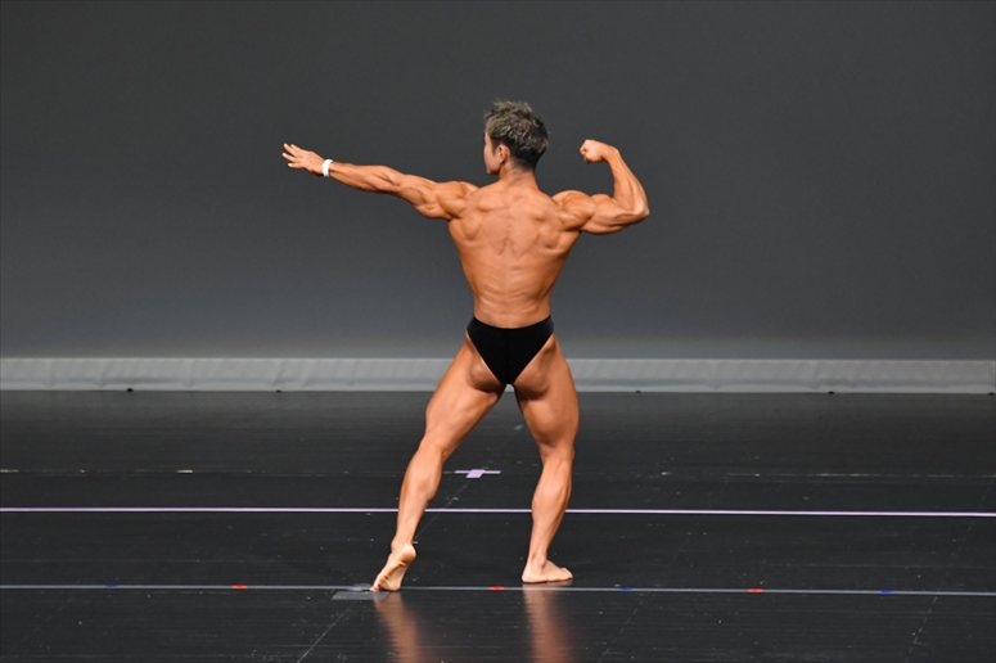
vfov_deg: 4.6
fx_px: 8296
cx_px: 498
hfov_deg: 6.9
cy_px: 332
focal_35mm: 300
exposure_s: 1/400
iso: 4000
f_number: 5.6
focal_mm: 200
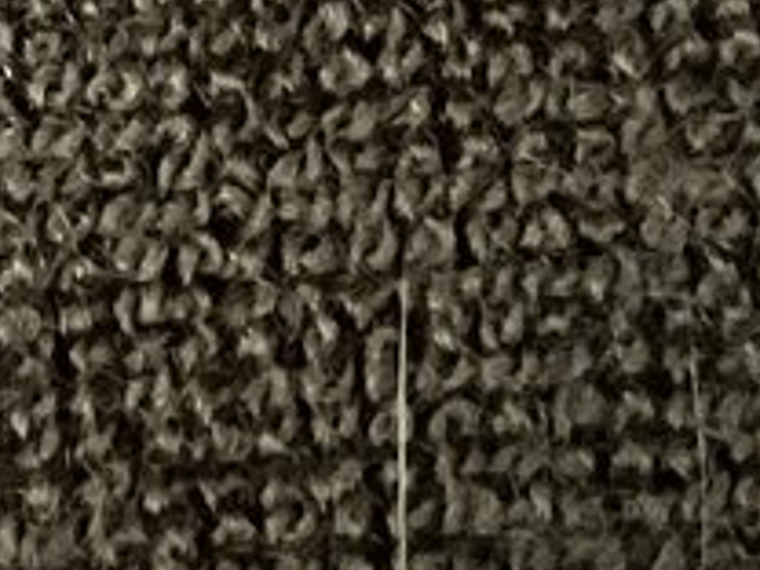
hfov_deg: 9.1
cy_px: -1109
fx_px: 4633
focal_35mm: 211
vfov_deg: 6.5
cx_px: -404
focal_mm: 3
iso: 500
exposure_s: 1/30
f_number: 1.8
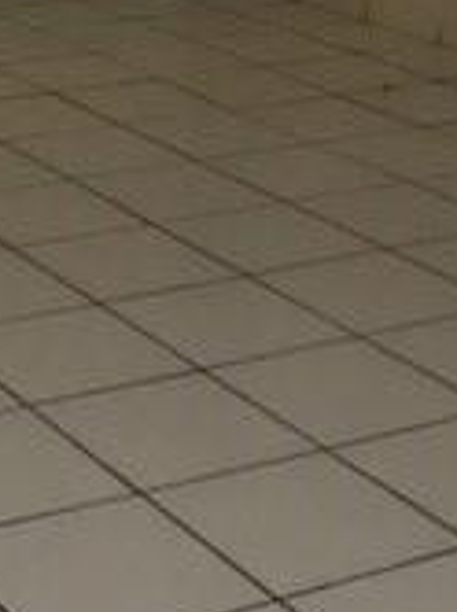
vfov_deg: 17.2
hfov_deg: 13.4
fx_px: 1906
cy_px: -166
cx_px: -59
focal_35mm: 108
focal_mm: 3.99
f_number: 1.8
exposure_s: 1/4
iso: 100
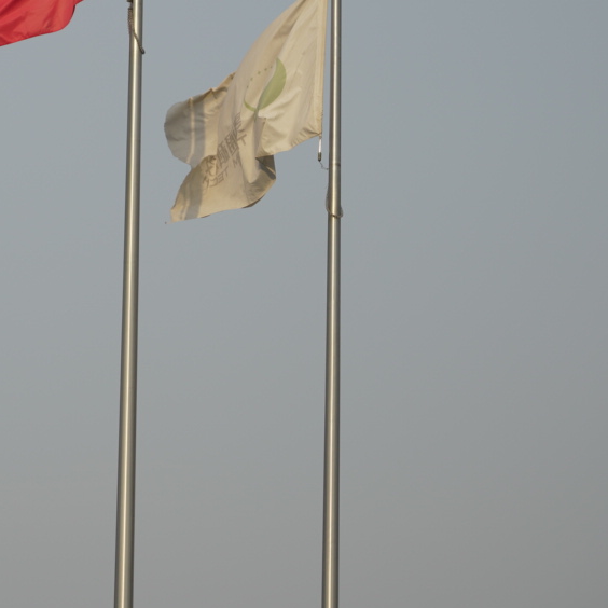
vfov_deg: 6.8
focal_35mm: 256
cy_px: 56
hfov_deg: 6.8
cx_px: 108
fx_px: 5087
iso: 125
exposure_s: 1/1250
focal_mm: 105
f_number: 4
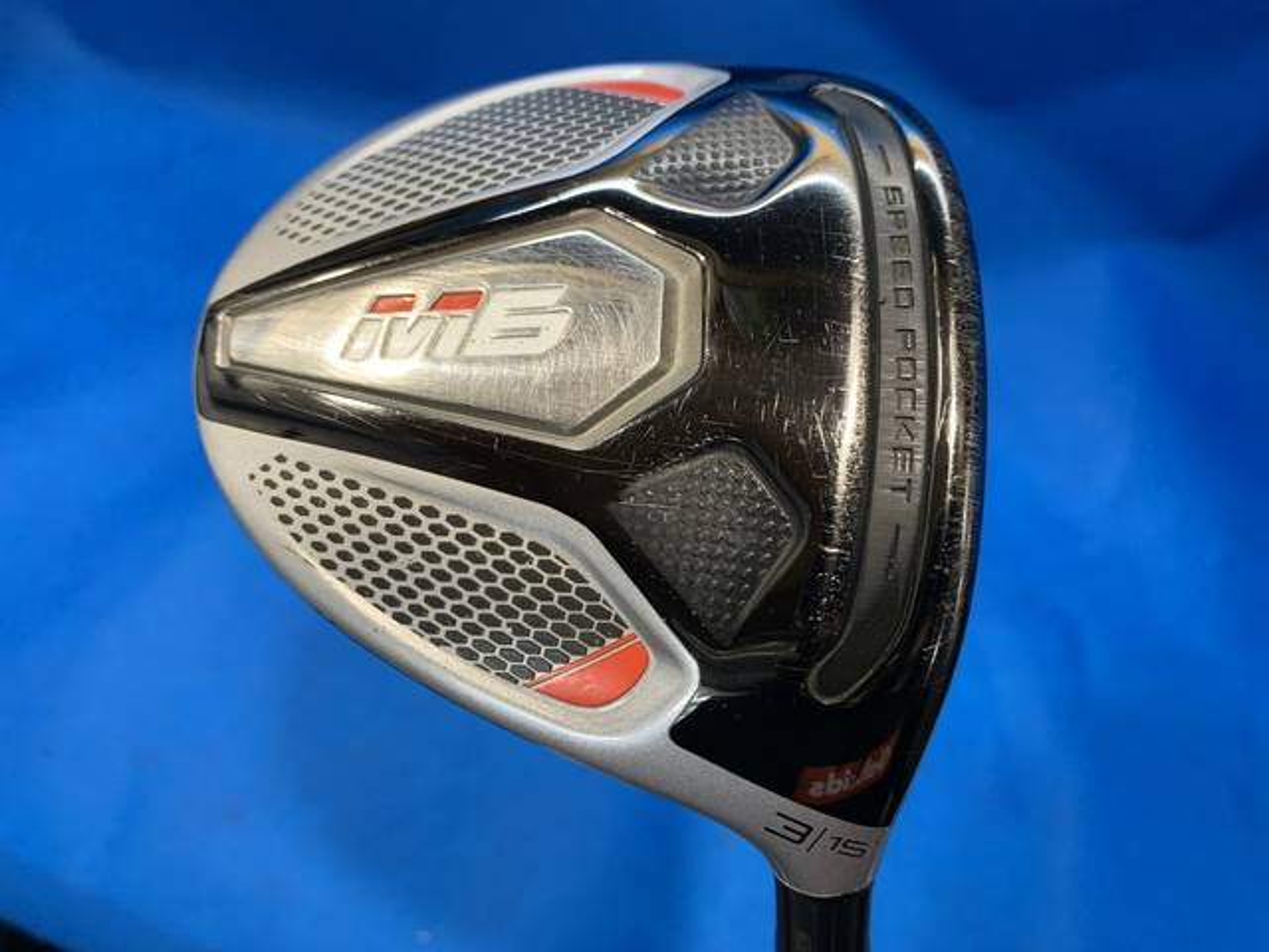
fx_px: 953
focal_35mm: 26
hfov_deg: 67.3
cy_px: 476
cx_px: 634
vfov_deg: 53.1
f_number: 1.8
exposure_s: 1/60
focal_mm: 4.25
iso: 80
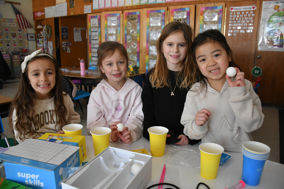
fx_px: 213
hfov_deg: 67.4
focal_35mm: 27
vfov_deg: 47.9
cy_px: 94
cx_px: 142
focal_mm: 18
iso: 1600
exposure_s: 1/640
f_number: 3.5
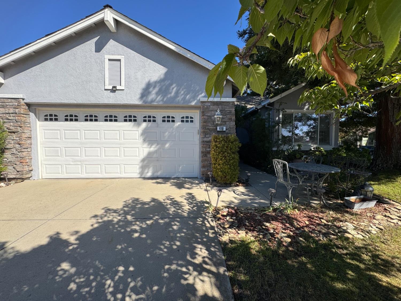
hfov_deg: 102.1
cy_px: 150
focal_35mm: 14
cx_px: 200
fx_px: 162
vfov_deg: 85.7
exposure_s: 1/1323
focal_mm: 2.22
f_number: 2.2
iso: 50
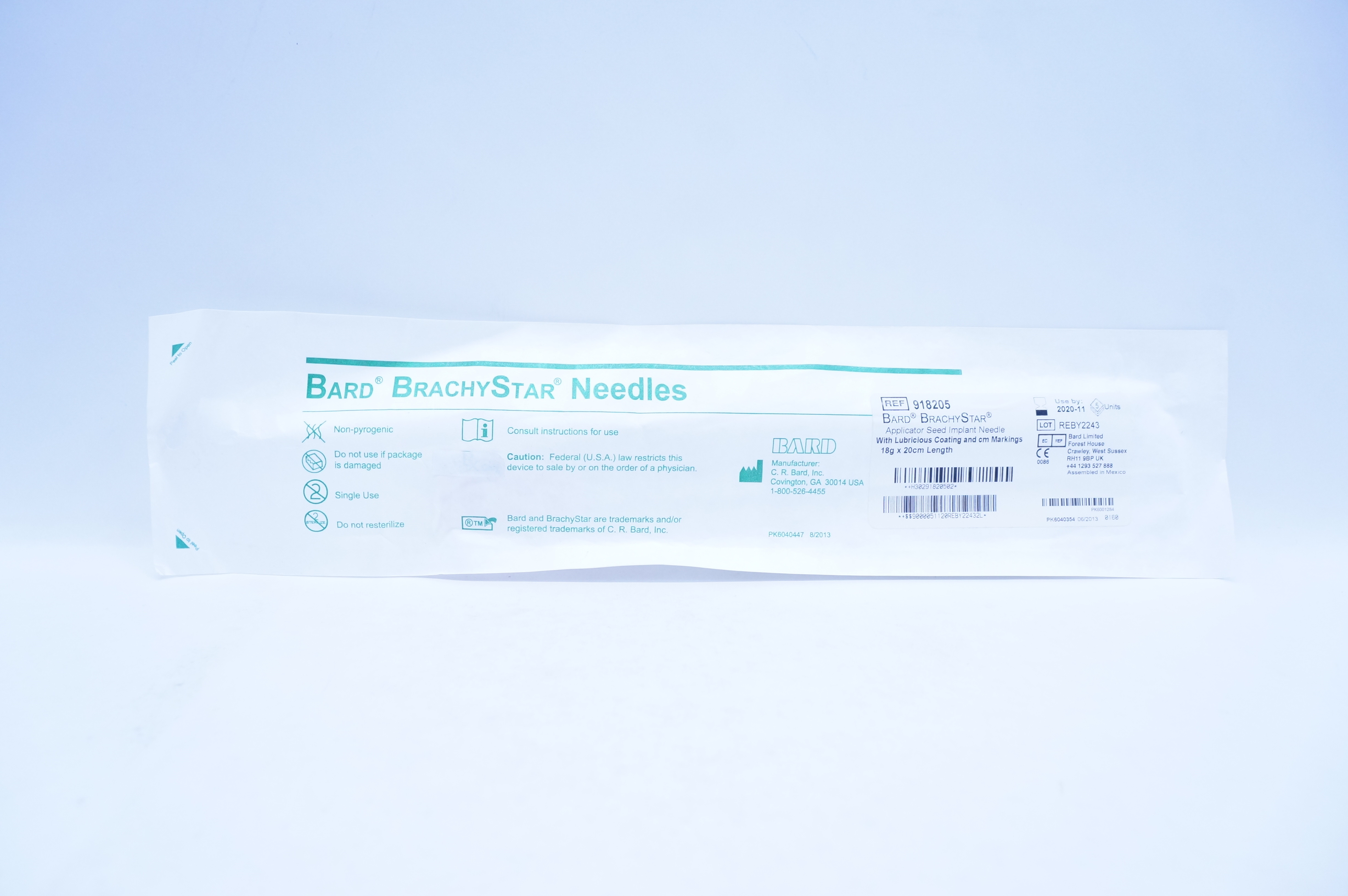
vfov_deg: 47.8
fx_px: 1010
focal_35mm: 27
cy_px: 448
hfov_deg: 67.4
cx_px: 674
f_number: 5.6
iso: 800
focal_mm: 18
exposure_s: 1/160
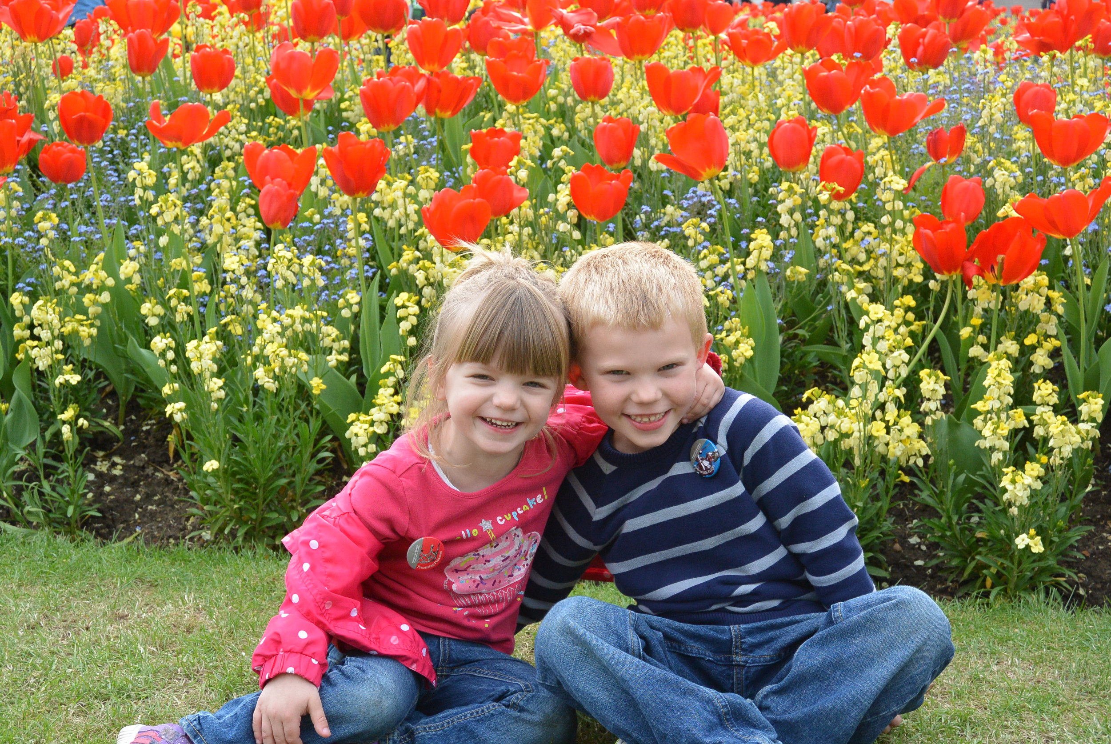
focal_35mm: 56
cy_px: 372
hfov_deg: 35.6
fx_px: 1730
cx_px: 556
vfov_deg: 24.3
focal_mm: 21
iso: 320
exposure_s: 1/250
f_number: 5
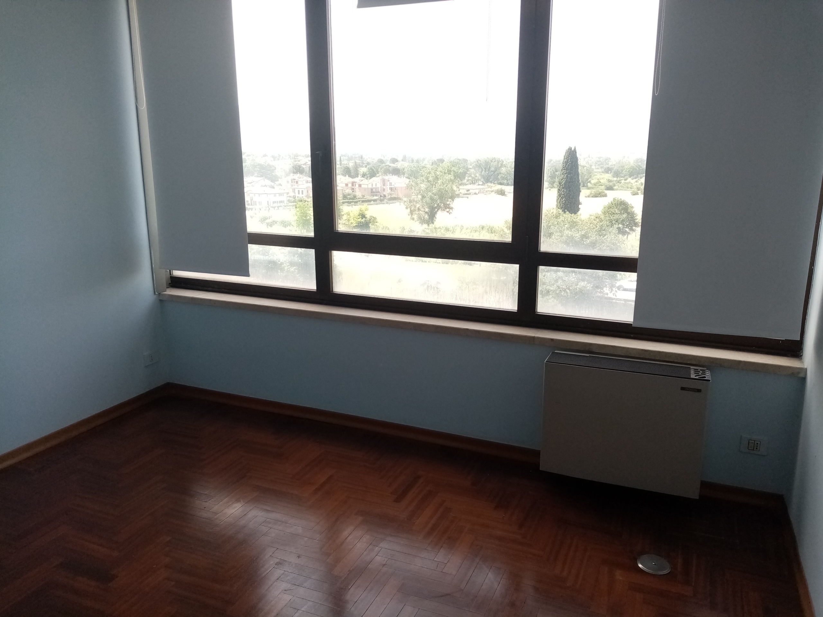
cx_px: 412
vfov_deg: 53.1
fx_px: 618
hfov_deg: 67.3
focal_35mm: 26
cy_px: 308
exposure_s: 1/100
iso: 108
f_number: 1.8
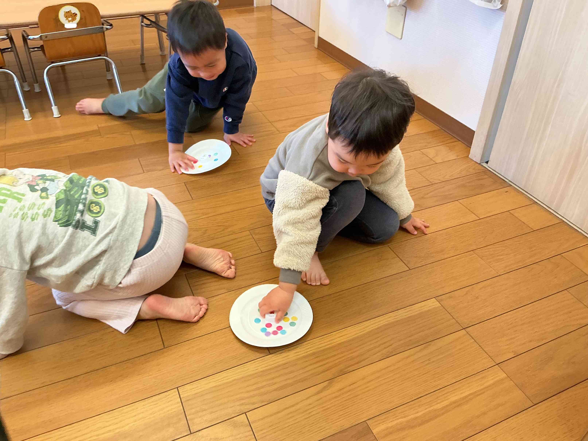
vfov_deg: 48.2
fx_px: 493
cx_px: 294
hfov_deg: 61.7
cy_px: 220
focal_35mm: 29
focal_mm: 3
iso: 80
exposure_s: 1/60
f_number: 1.8
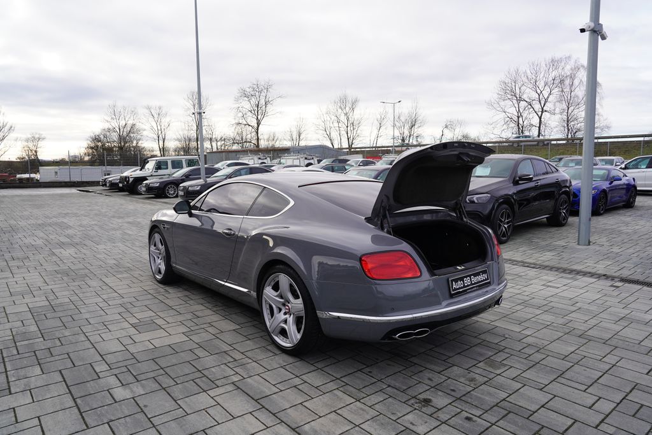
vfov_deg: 53.1
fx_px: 435
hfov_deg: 73.7
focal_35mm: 24
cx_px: 326
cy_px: 218
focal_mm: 24
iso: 100
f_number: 7.1
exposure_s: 1/100
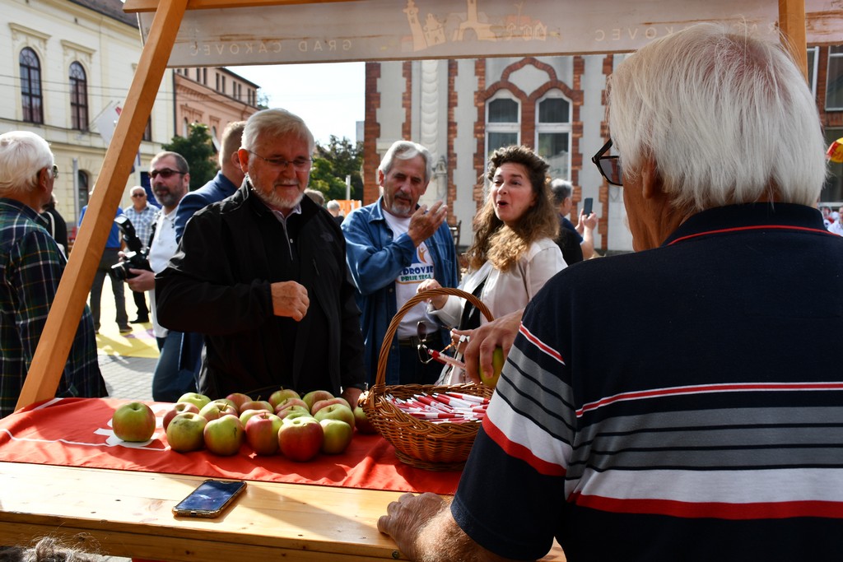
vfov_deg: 36.9
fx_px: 843
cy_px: 281
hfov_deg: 53.1
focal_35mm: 36
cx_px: 422
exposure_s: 1/250
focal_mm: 24
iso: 140
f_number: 8
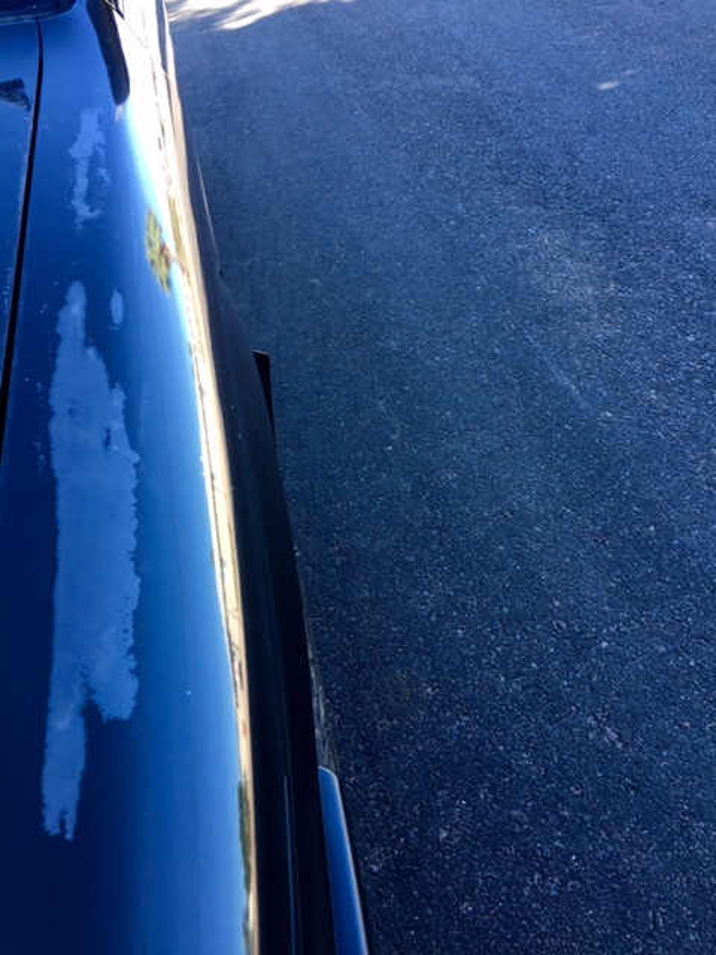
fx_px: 800
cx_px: 358
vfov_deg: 61.7
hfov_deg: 48.2
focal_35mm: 29
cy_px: 478
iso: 40
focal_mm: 4.15
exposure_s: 1/120
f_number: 2.2
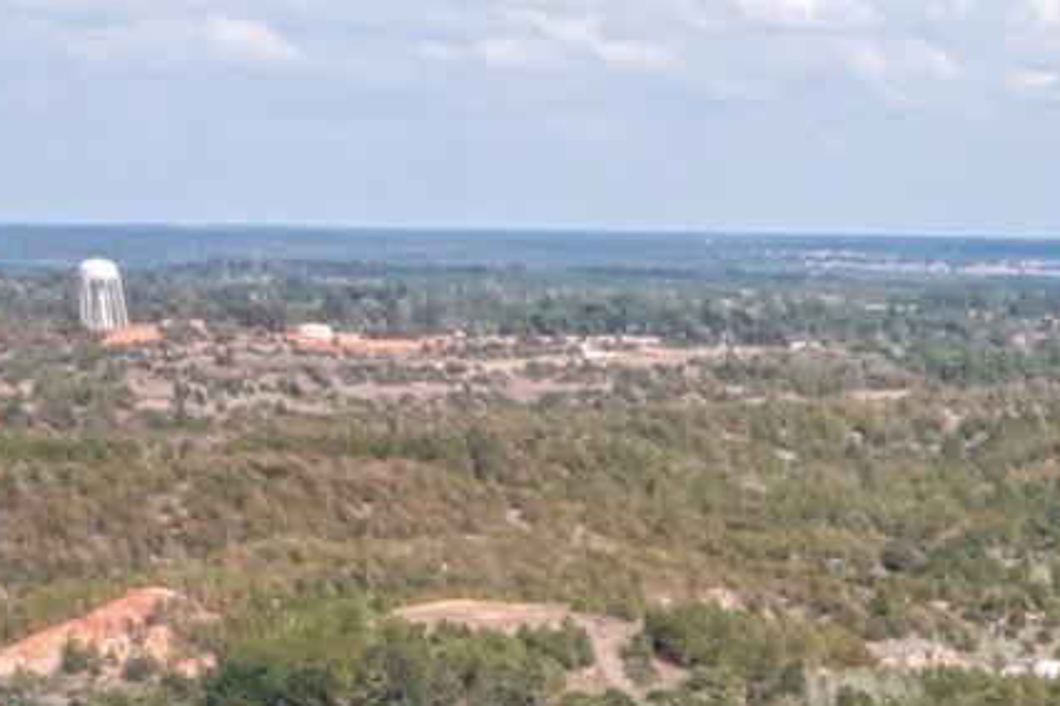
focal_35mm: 135
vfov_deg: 9.4
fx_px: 3973
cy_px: 1462
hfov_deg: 12.8
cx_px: 2282
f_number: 6.3
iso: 400
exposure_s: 1/500
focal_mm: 10.3
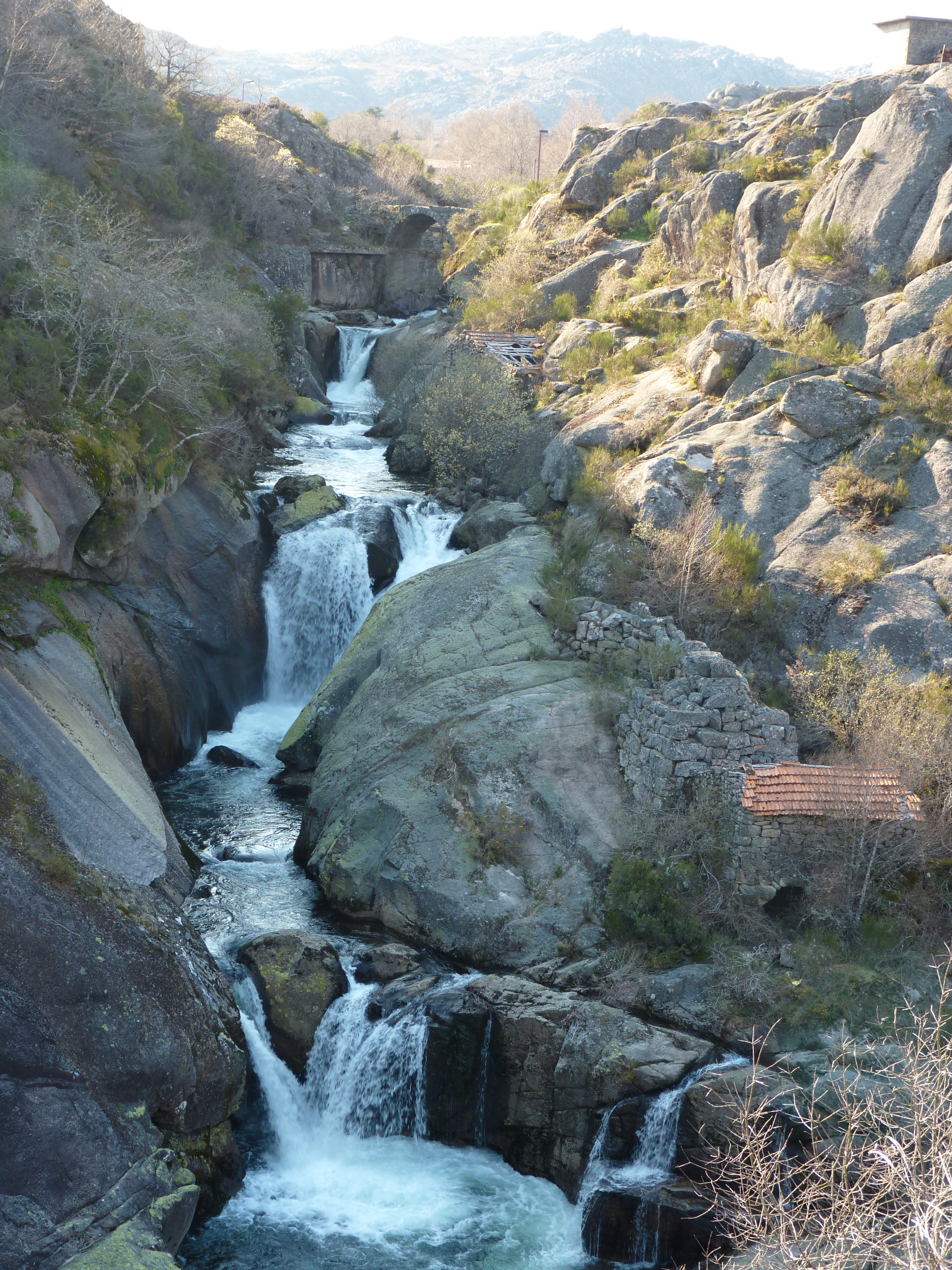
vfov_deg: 31.7
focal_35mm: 61
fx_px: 2237
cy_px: 635
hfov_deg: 24.0
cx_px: 476
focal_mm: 10.8
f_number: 3.2
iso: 80
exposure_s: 1/80
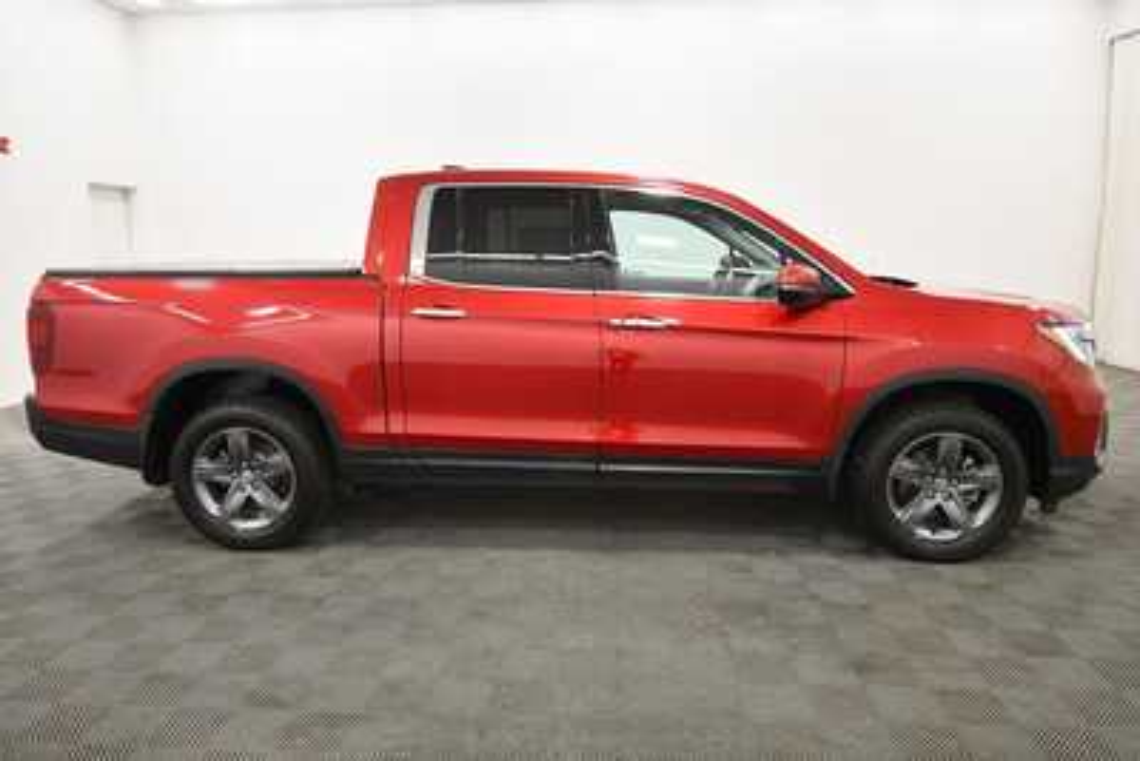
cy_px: 380
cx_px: 570
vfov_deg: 53.2
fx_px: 760
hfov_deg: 73.7
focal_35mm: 24
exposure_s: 1/125
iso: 1100
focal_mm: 16
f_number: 5.3
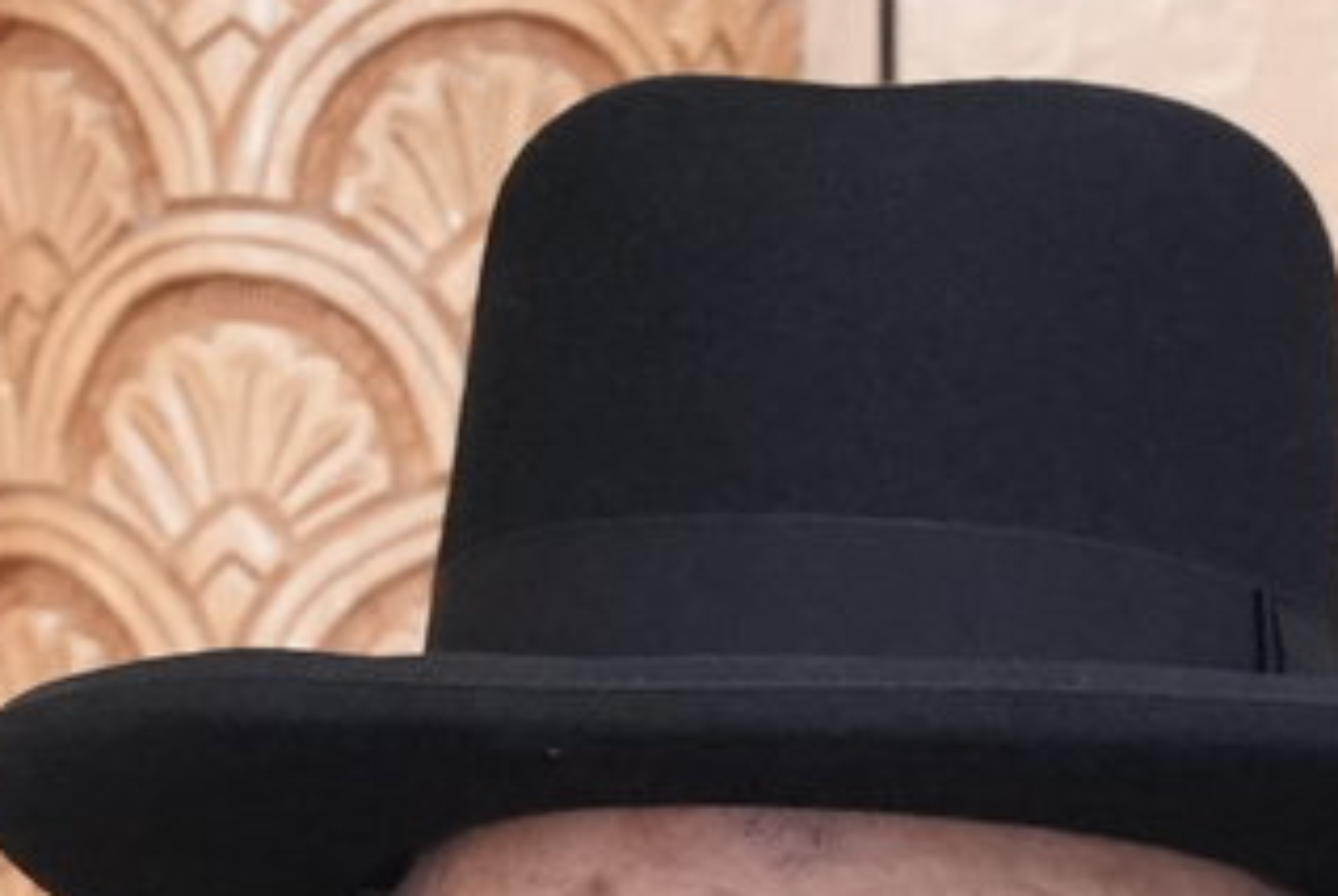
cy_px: 1840
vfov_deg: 1.7
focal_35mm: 809
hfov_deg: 2.5
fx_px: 30109
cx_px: 728
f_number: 7.1
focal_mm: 184
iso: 12800
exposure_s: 1/200
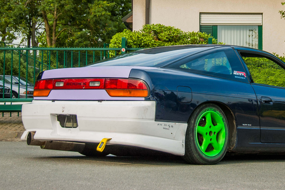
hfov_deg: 19.2
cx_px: 209
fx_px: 838
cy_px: 47
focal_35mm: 106
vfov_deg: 12.9
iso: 200
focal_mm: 46
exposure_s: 1/200
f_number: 7.1
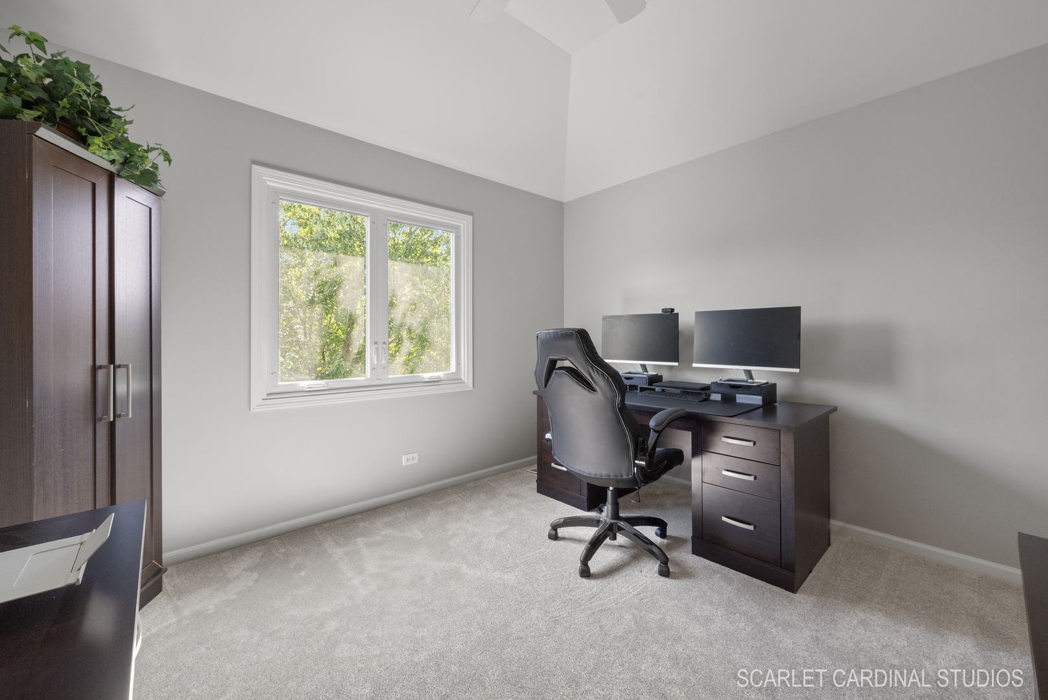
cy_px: 350
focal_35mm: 14
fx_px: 408
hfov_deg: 104.2
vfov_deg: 81.3
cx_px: 524
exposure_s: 1/10
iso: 640
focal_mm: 14
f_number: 11
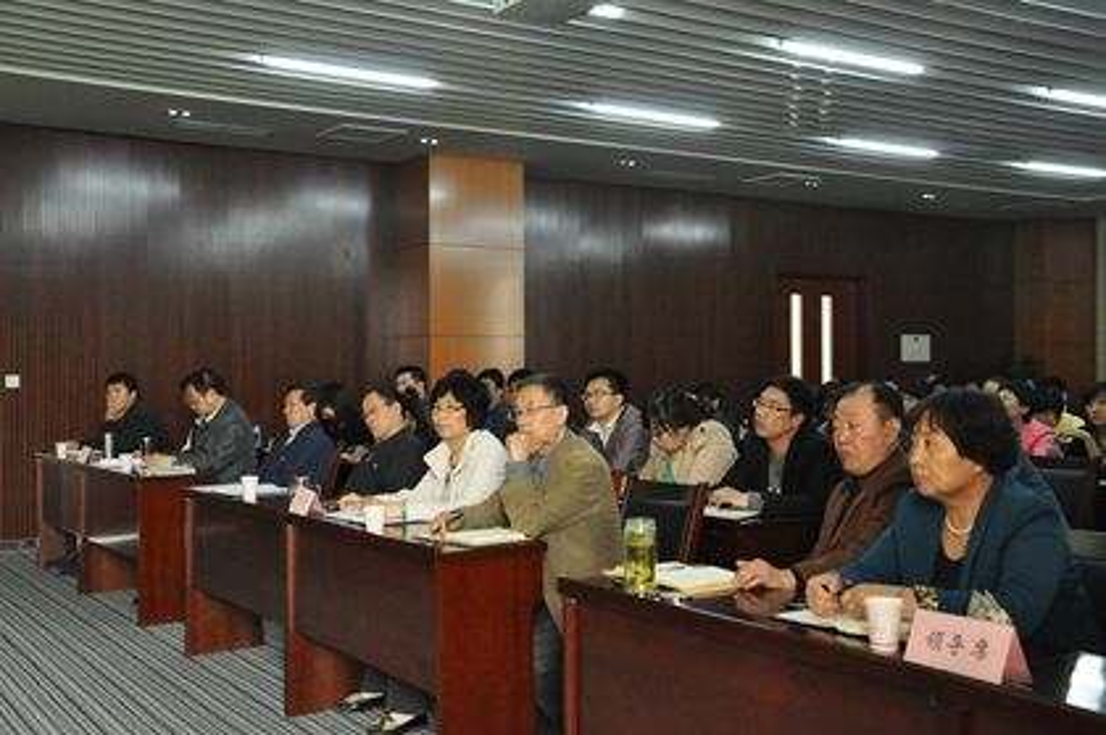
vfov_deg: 34.1
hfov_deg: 49.6
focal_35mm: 39
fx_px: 1197
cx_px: 553
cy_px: 368
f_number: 8
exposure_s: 1/40
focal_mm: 26
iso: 3200
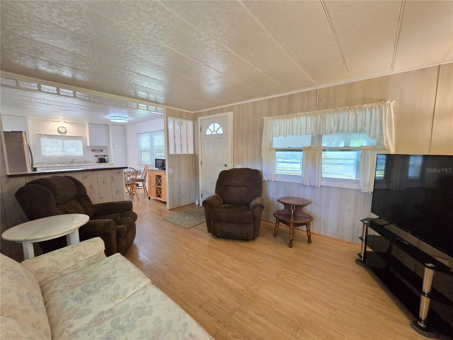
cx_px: 226
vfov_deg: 89.9
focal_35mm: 13
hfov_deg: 106.2
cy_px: 170
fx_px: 170
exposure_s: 1/60
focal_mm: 2.2
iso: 800
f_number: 2.2
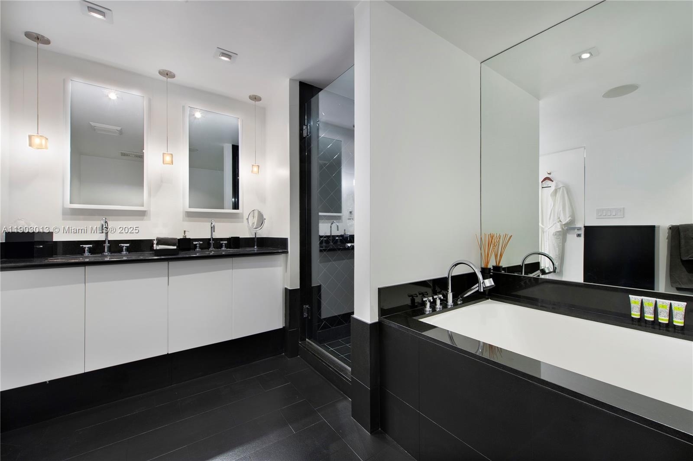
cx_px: 346
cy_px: 230
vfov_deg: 81.1
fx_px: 269
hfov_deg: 104.3
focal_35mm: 14
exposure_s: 1/8
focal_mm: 14
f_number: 10
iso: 200
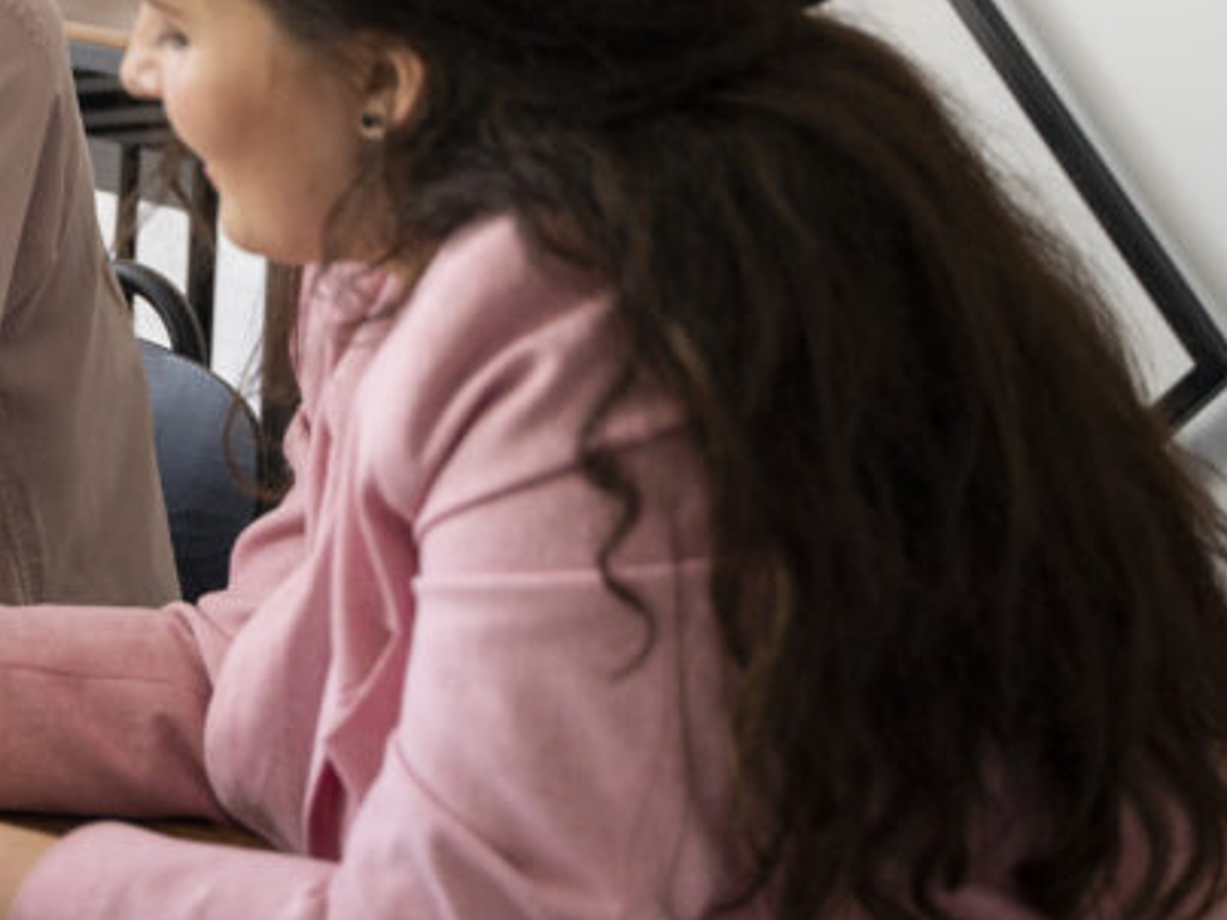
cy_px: 184
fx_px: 3898
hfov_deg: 17.0
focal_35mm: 110
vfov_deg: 13.4
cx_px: -295
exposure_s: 1/320
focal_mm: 45
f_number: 3.2
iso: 500
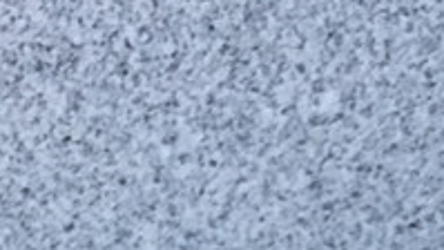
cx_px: 96
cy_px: 727
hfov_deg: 14.0
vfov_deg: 7.1
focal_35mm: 153
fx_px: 1802
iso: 25
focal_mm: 3.3
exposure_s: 1/443
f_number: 2.4
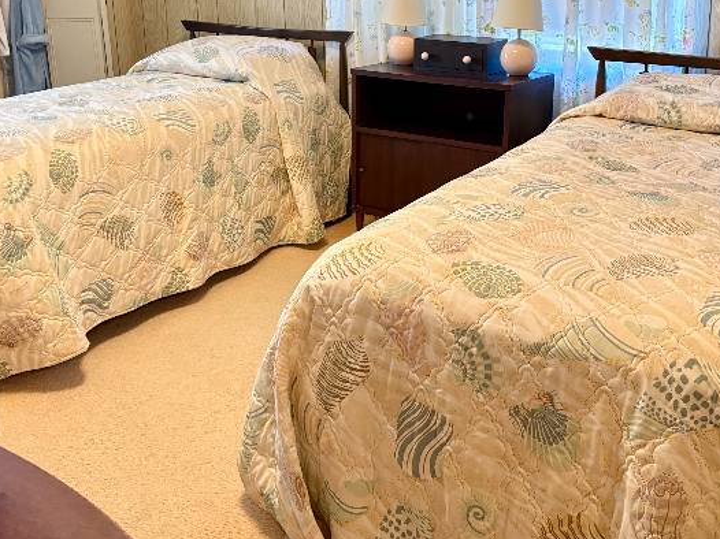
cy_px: 147
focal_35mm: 42
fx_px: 873
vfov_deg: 33.8
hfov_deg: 44.8
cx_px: 379
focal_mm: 5.96
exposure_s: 1/60
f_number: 1.6
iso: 250
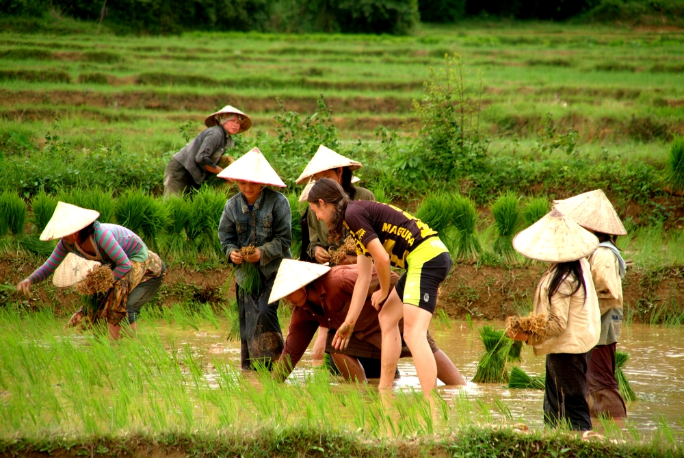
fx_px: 5706
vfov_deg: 4.6
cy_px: 229
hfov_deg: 6.9
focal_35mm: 300
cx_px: 342
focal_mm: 200
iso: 100
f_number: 6.3
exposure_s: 1/180
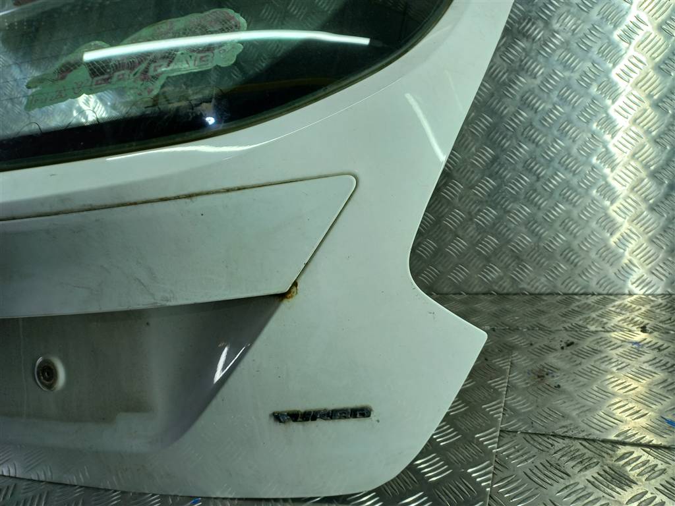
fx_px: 487
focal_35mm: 25
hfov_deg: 69.4
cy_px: 253
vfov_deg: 54.9
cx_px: 338
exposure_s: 1/50
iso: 25
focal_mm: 4.6
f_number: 1.8
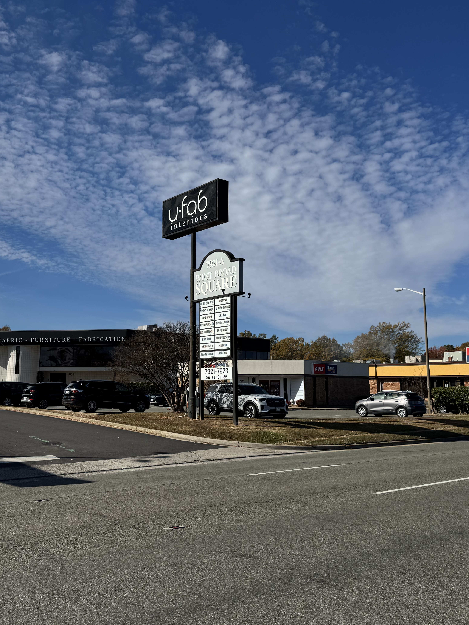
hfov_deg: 42.8
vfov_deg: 55.3
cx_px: 190
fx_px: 596
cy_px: 308
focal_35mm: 33
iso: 80
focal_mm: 6.76
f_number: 1.78
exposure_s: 1/7937
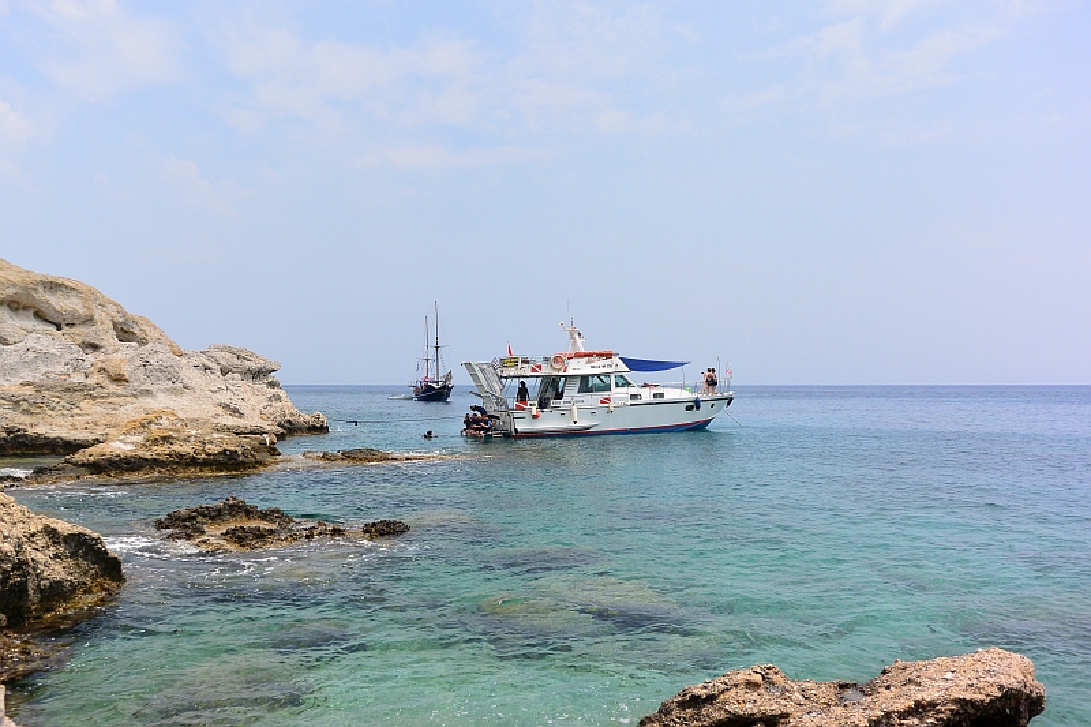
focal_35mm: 29
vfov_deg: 44.9
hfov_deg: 63.7
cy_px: 364
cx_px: 546
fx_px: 879
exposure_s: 1/1000
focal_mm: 11
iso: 160
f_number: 5
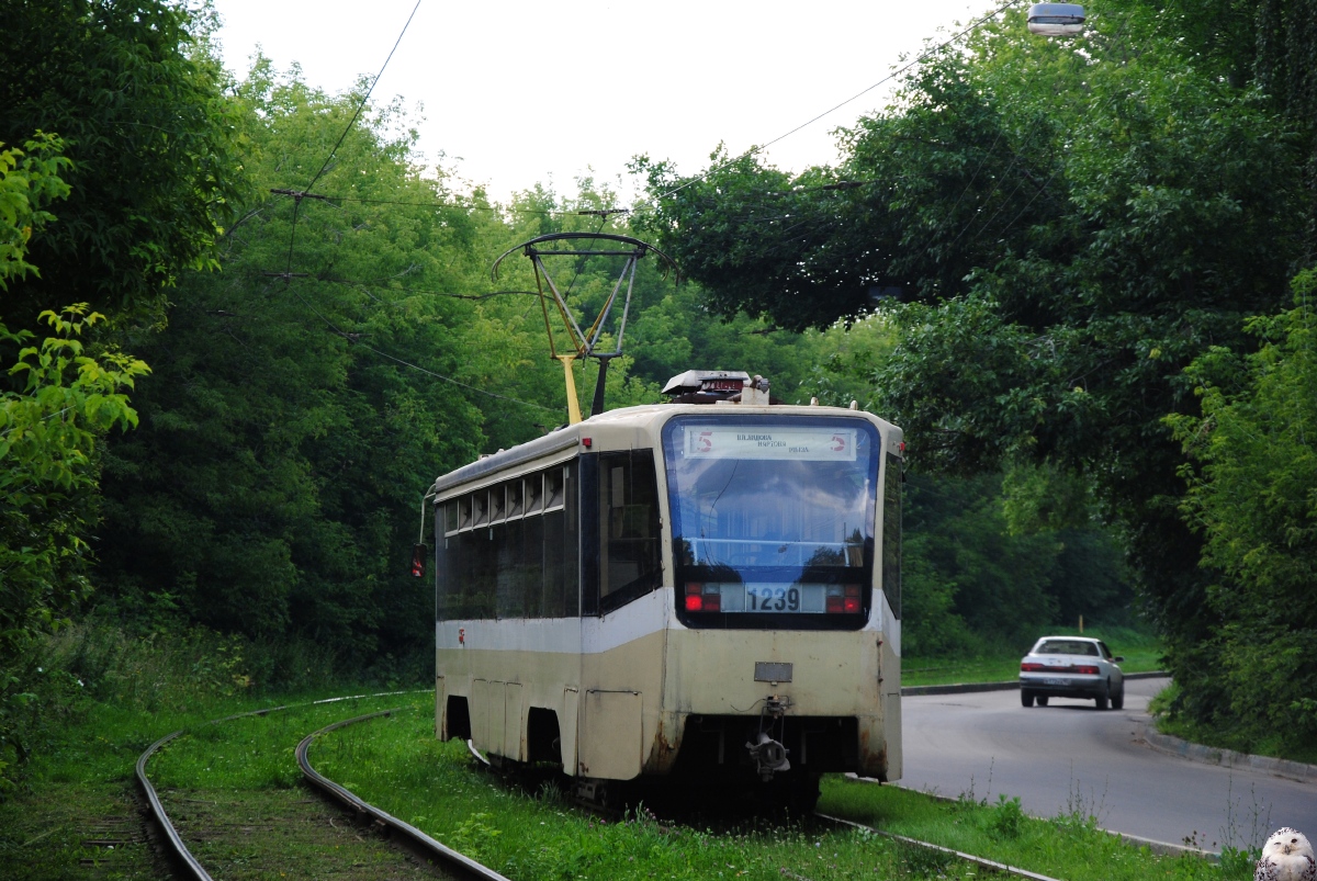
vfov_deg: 11.5
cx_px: 658
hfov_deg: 17.0
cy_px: 440
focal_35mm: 120
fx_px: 4395
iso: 200
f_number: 5.3
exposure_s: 1/160
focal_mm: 80
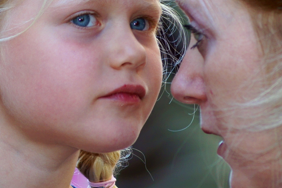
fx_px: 6174
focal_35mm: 789
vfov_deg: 1.7
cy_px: 12
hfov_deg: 2.6
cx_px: 99
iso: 100
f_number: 5
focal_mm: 150
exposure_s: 1/160
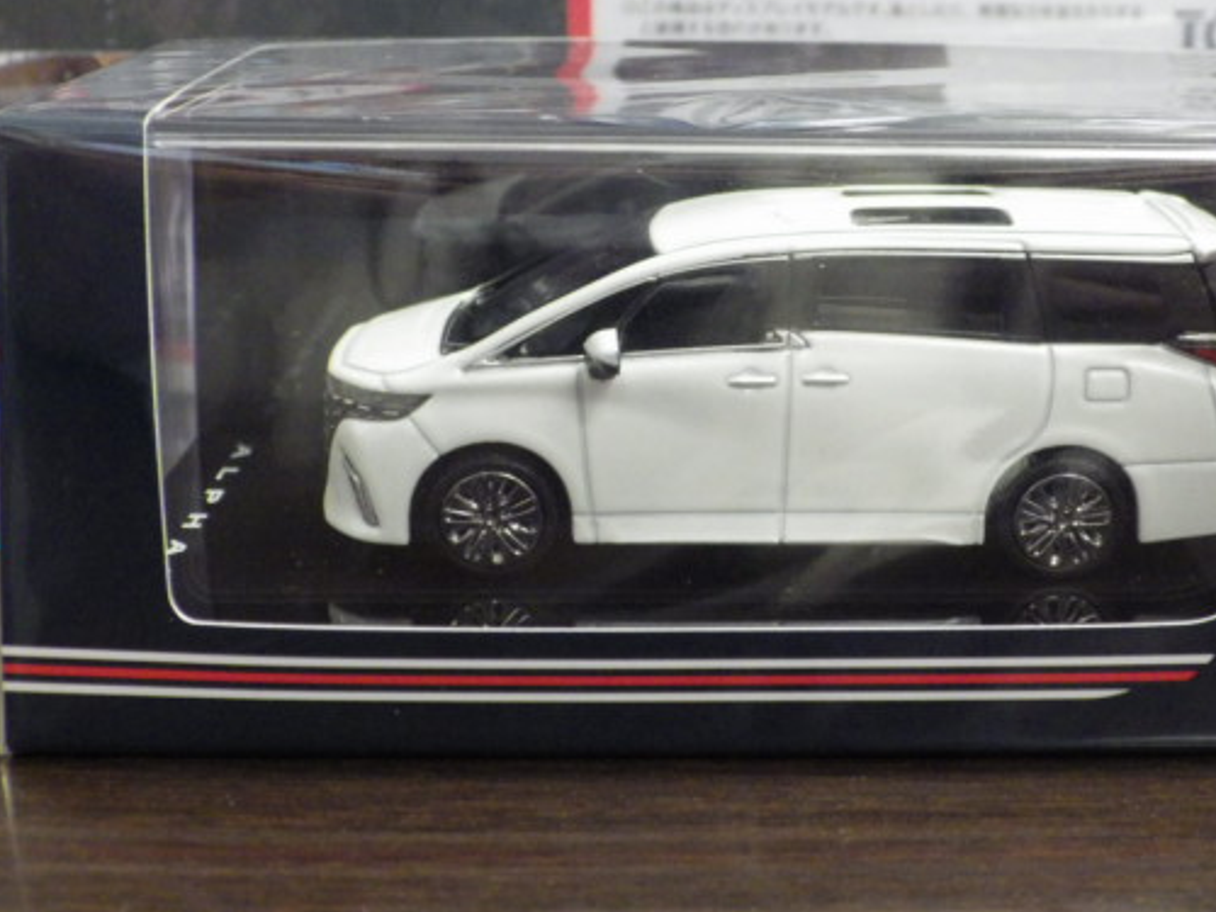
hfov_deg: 30.1
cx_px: 771
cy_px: 350
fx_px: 2248
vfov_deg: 22.9
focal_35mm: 64
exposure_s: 1/25
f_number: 3.8
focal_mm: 9
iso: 1000
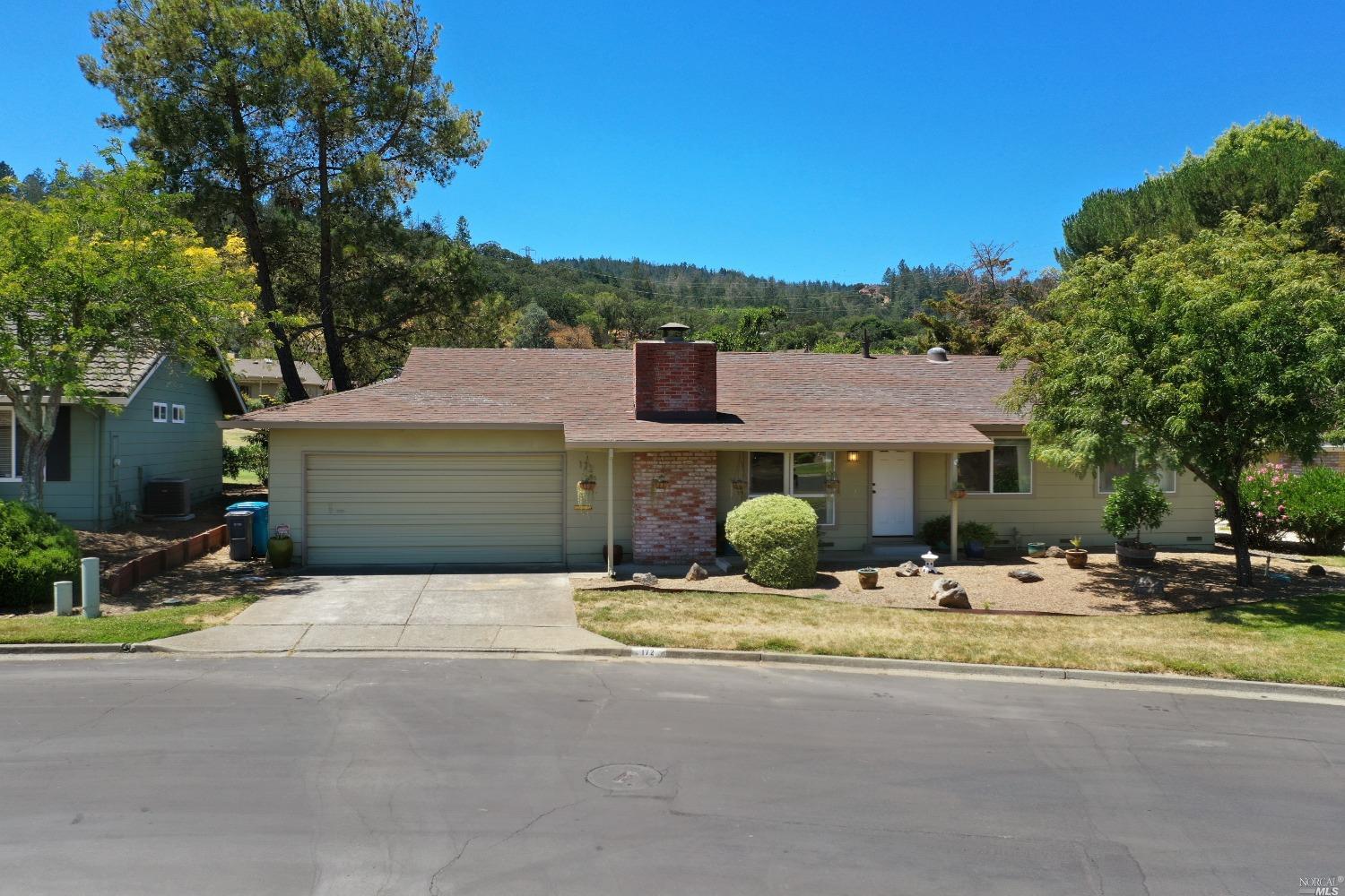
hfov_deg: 65.5
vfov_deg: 46.4
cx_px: 672
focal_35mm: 28
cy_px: 448
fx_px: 1046
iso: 100
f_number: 5
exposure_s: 1/400
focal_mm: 10.26
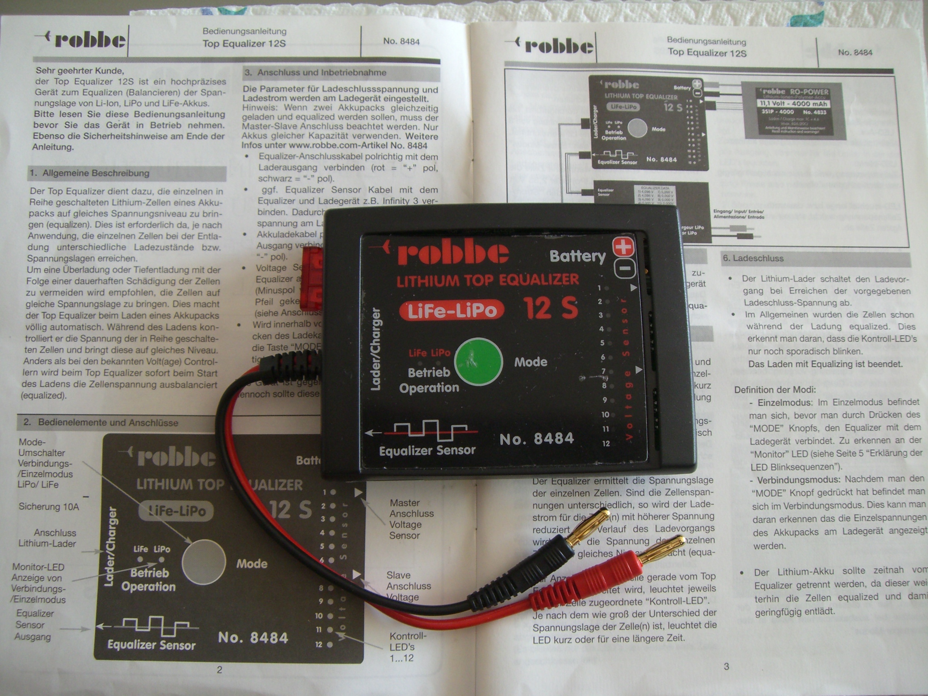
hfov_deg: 49.0
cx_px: 464
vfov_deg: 37.7
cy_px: 348
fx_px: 1019
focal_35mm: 38
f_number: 2.7
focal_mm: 6.2
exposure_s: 1/100
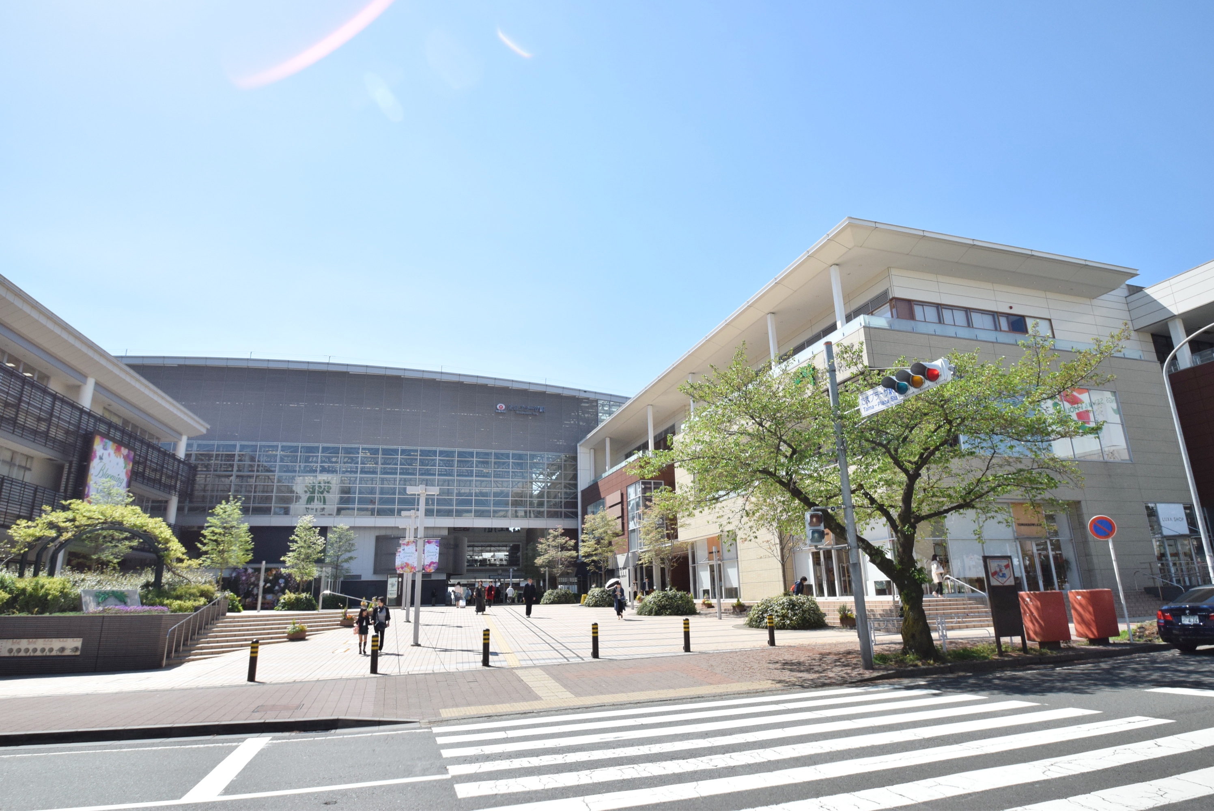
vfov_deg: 67.5
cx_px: 607
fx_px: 607
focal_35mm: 18
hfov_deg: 90.0
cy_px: 406
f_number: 9
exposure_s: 1/1250
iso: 800
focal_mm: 12
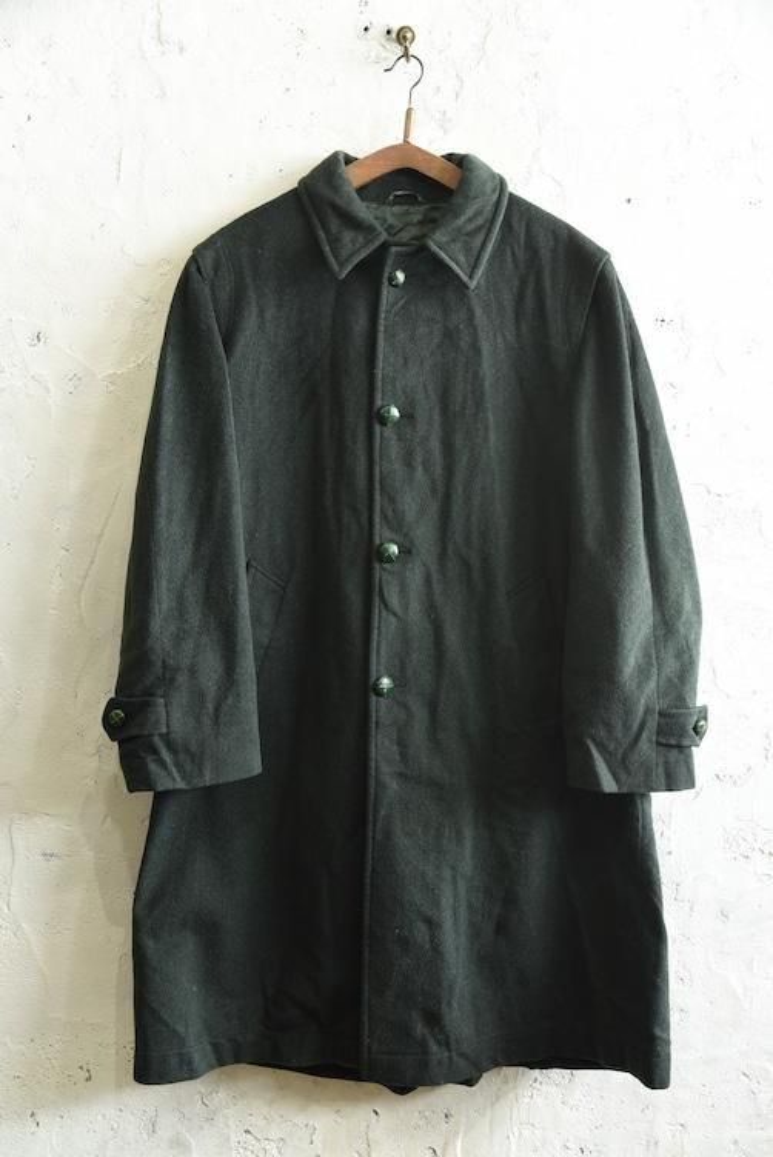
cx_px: 386
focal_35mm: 38
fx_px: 1223
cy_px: 578
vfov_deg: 50.7
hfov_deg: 35.1
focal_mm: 38
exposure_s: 1/80
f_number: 5.6
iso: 1250
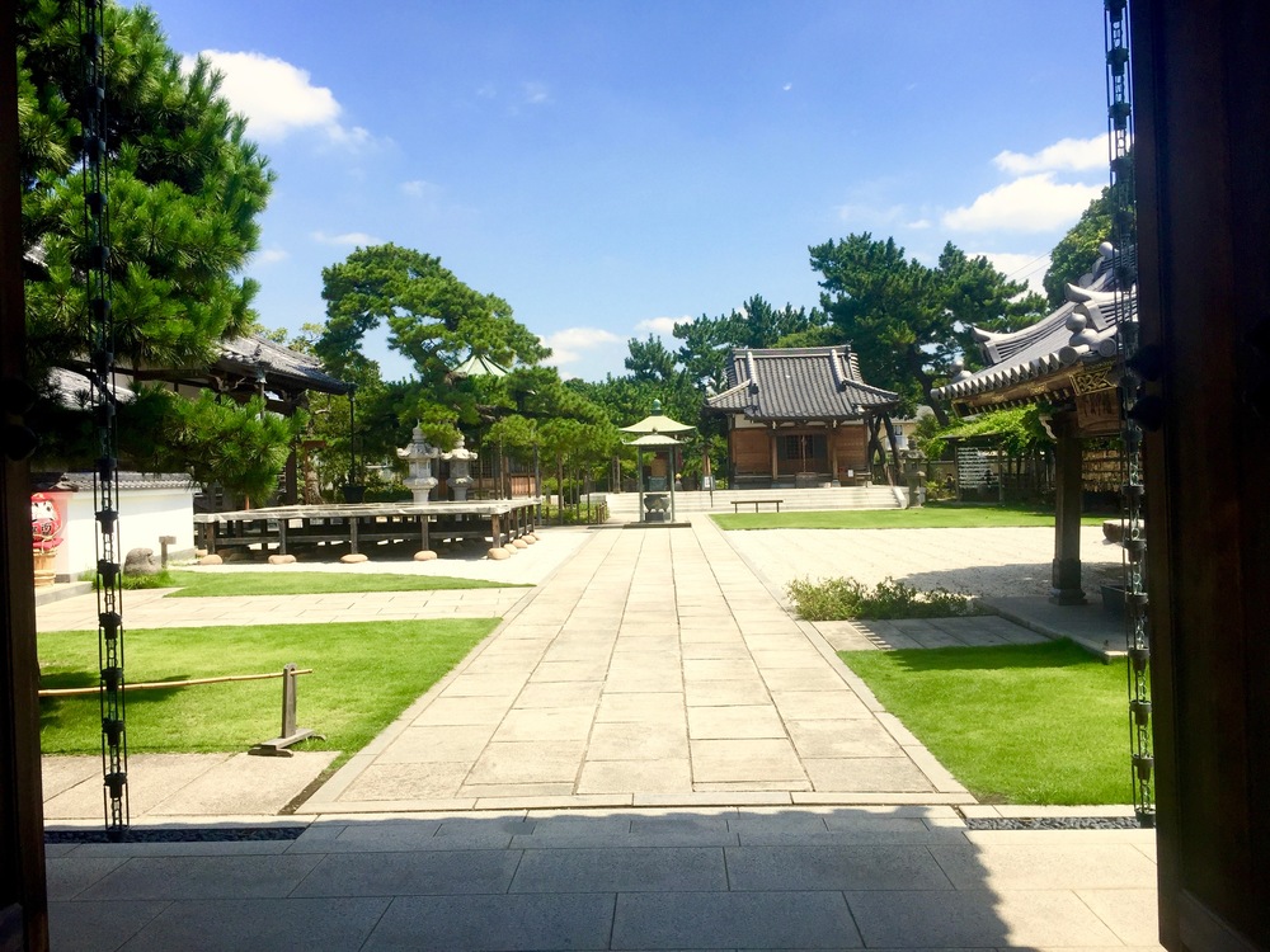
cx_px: 635
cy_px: 476
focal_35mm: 29
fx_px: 1064
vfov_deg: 48.2
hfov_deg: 61.7
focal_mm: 4.15
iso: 32
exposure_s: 1/1799
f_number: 2.2
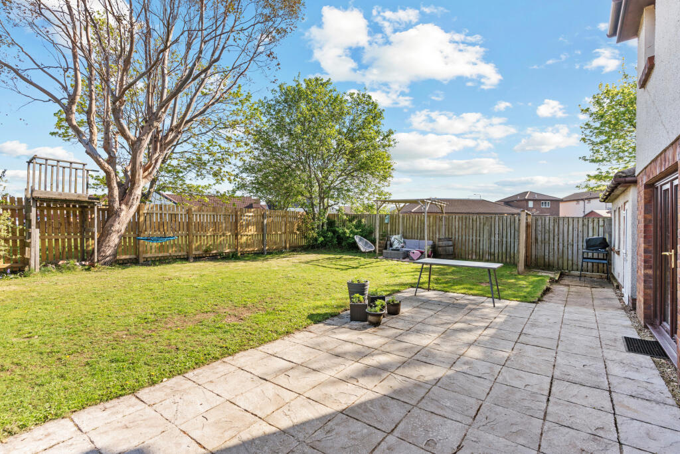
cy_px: 227
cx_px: 340
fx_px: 321
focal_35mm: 17
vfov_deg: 70.5
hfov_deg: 93.3
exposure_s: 1/160
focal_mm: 17
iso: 250
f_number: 8
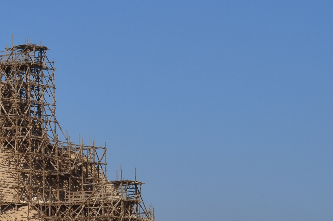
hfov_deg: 9.4
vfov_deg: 6.4
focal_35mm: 214
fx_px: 1972
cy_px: 91
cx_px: -166
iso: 100
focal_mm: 45
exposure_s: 1/250
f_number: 13
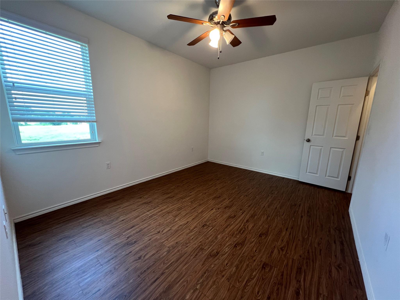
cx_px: 200
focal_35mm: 13
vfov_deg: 89.9
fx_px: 150
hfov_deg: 106.2
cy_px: 150
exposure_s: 1/60
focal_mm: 1.57
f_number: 1.8
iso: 160
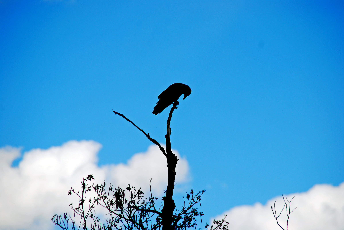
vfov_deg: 4.6
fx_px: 2870
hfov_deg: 6.9
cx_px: 172
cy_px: 115
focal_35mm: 300
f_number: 6.3
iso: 200
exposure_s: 1/160
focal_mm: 200
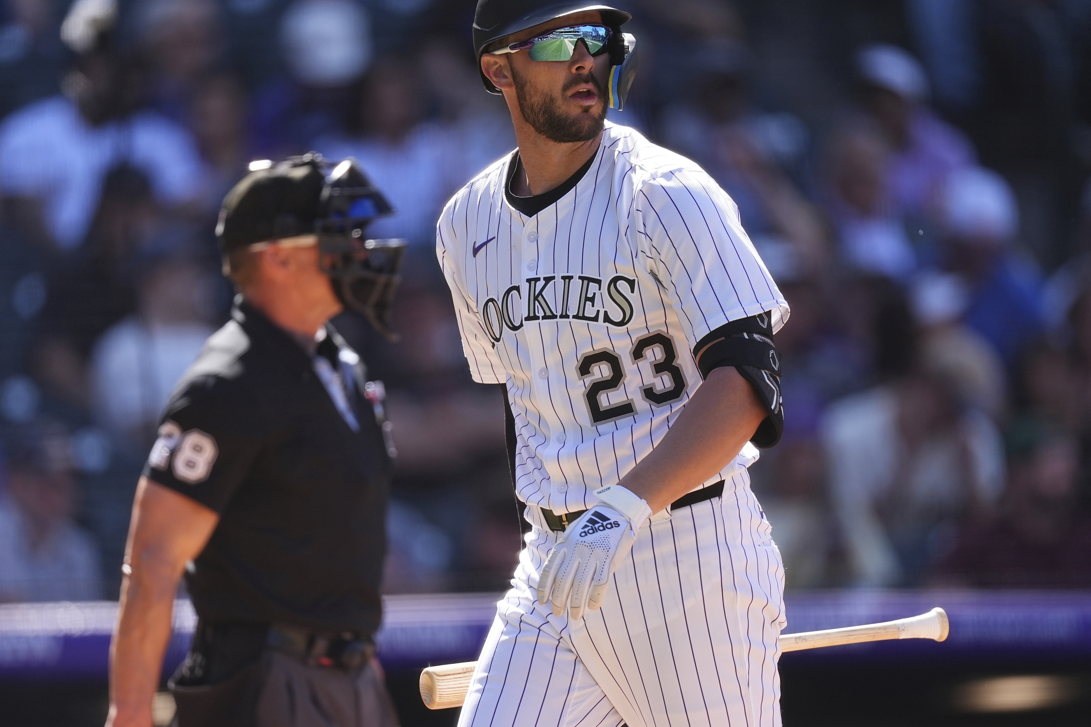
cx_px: 566
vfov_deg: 1.9
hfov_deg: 2.8
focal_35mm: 725
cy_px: 388
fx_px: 21968
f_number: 4
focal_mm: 600
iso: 400
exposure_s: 1/1250
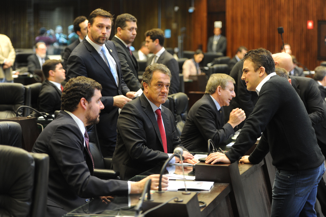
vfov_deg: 16.1
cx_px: 163
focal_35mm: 85
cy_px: 108
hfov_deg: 23.9
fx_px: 769
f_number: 2.8
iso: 2000
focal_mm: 85
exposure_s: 1/100
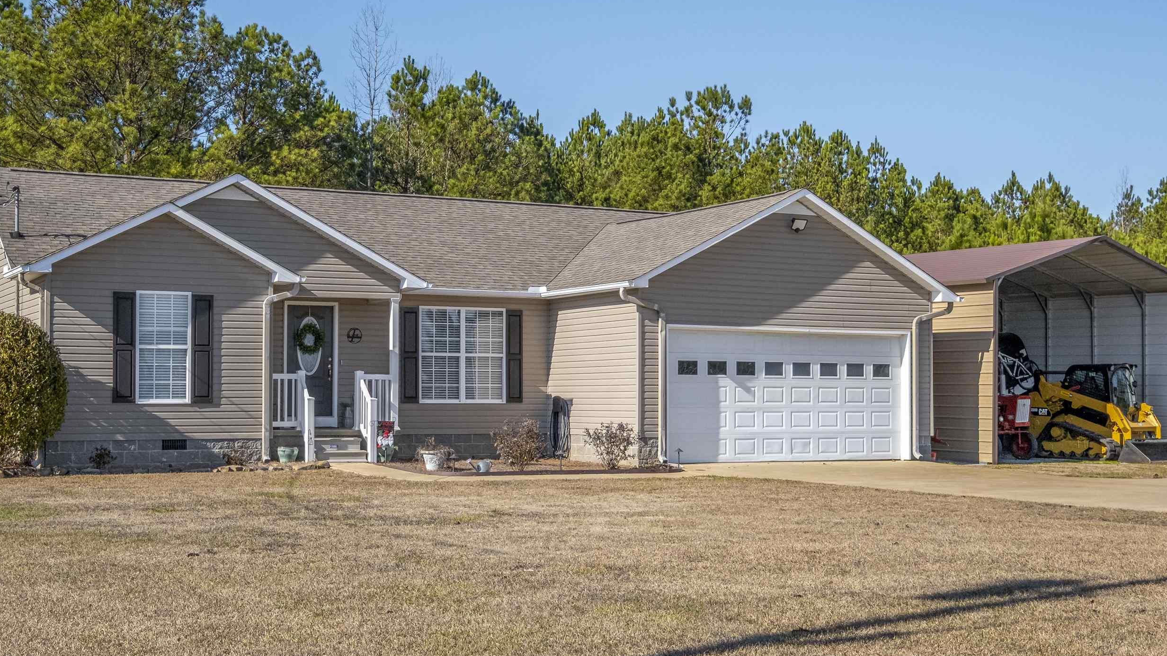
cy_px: 366
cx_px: 534
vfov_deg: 25.4
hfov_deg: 43.7
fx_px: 1454
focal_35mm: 47
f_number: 8
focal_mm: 24
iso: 1250
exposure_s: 1/1600
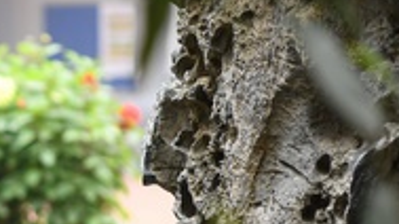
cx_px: -87
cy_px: 259
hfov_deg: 8.5
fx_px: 2664
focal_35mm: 252
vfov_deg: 4.8
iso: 640
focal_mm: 70
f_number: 2.8
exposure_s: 1/200
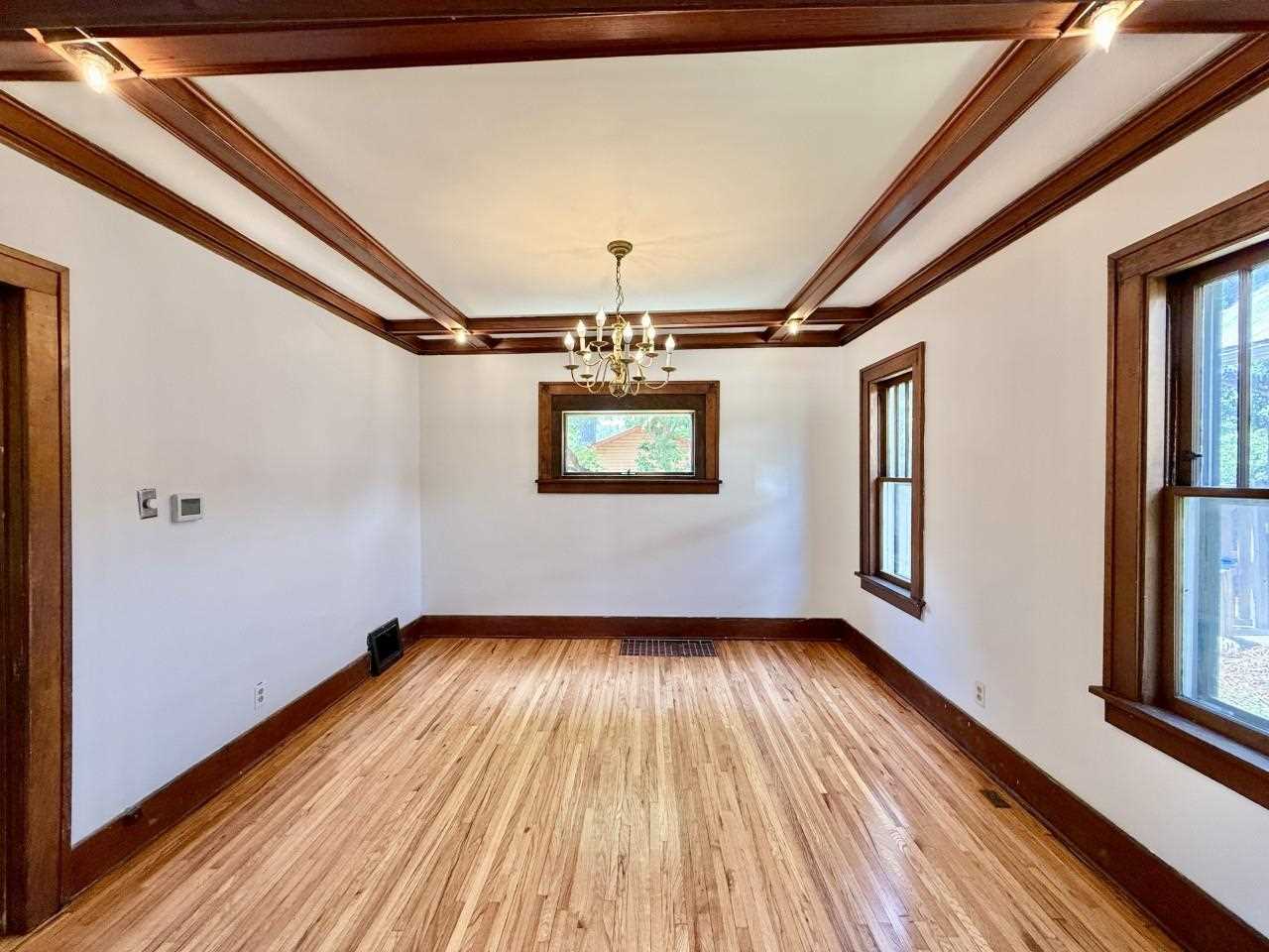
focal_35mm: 14
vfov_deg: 85.7
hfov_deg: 102.1
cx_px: 634
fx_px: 513
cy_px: 476
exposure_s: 1/120
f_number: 2.2
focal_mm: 2.22
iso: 160
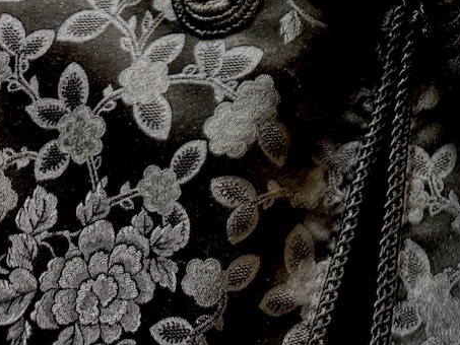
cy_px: -28
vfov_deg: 25.6
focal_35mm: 53
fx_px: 704
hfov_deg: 32.7
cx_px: 478
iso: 800
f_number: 1.78
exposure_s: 1/25
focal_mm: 6.76
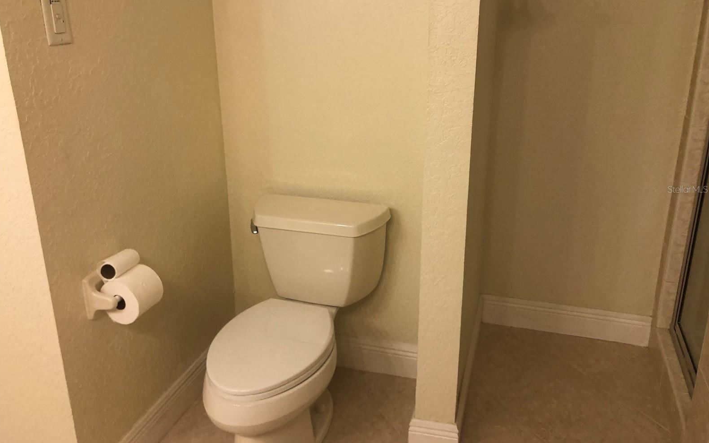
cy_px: 189
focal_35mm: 30
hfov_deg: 62.9
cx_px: 352
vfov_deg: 41.7
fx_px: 580
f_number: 1.8
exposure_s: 1/30
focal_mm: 3.99
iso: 32
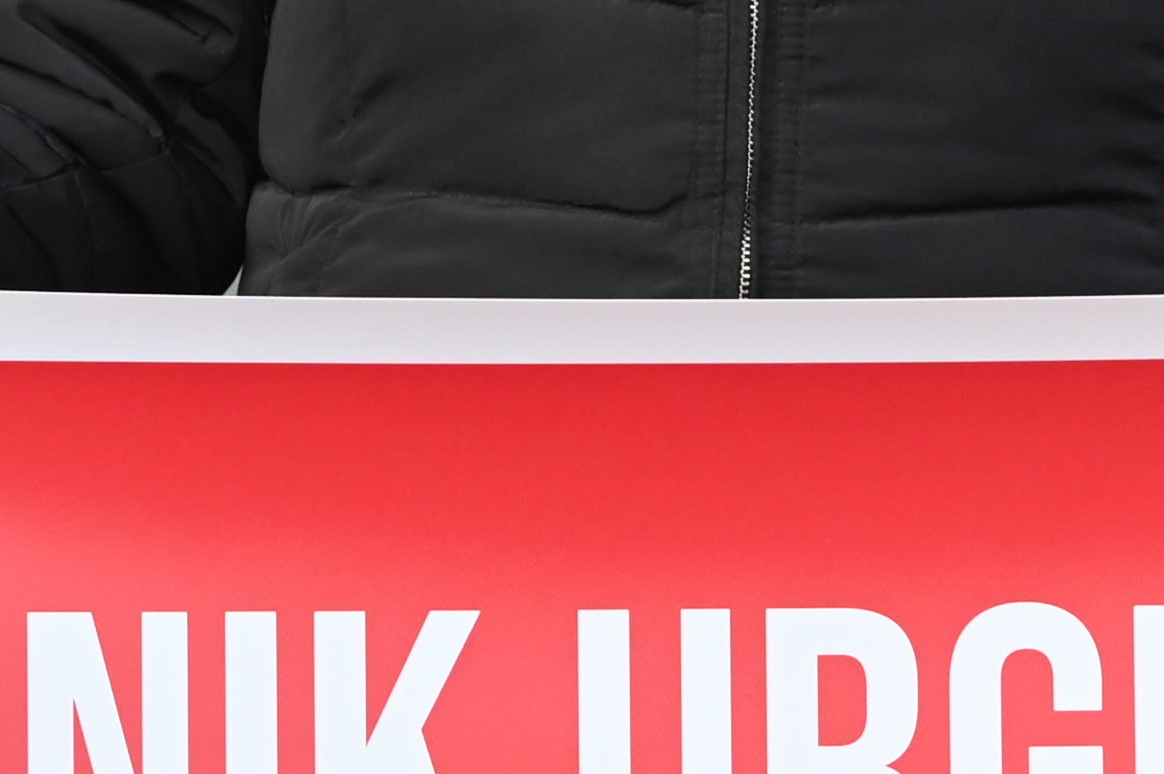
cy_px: -252
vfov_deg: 2.6
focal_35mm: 530
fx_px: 17122
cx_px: 505
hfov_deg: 3.9
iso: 1600
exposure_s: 1/320
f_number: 4.5
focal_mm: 102
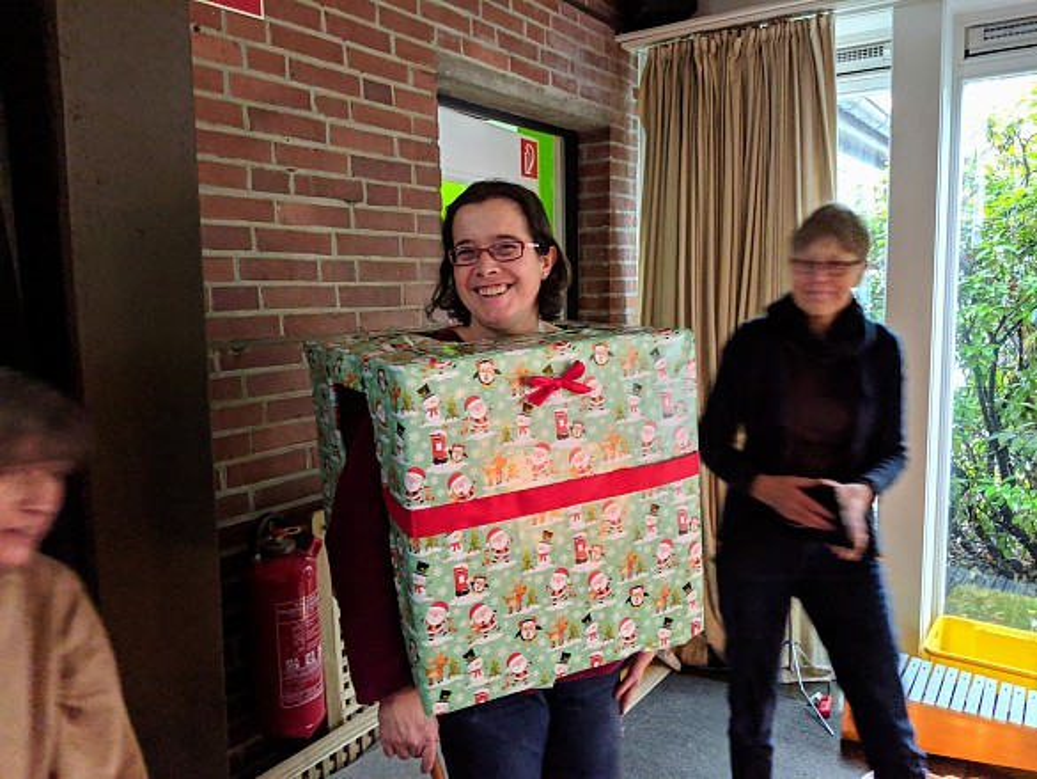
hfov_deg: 65.3
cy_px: 390
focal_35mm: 27
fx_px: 809
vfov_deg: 51.4
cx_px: 518
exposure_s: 1/24
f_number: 1.8
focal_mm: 4.44
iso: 520
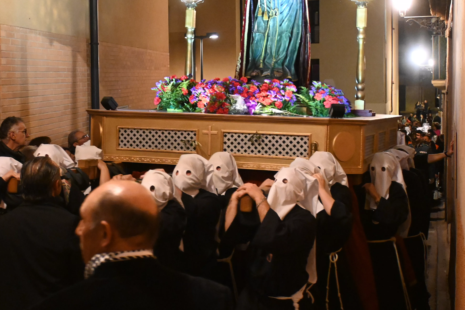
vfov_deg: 22.8
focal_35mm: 59
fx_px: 767
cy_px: 110
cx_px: 199
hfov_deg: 33.7
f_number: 4.5
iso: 6400
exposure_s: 1/60
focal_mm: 27.5
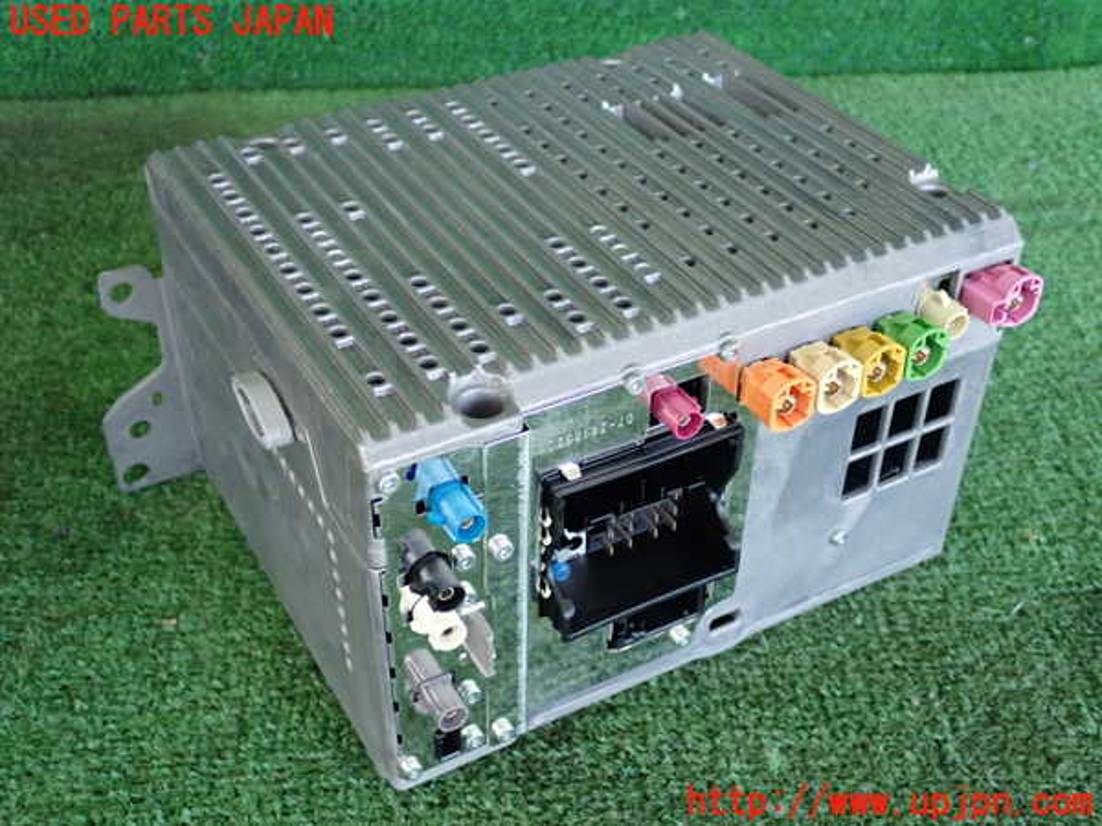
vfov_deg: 32.9
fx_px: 1401
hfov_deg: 42.9
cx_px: 551
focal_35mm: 44
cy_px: 413
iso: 500
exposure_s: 1/125
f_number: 2.9
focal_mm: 7.84
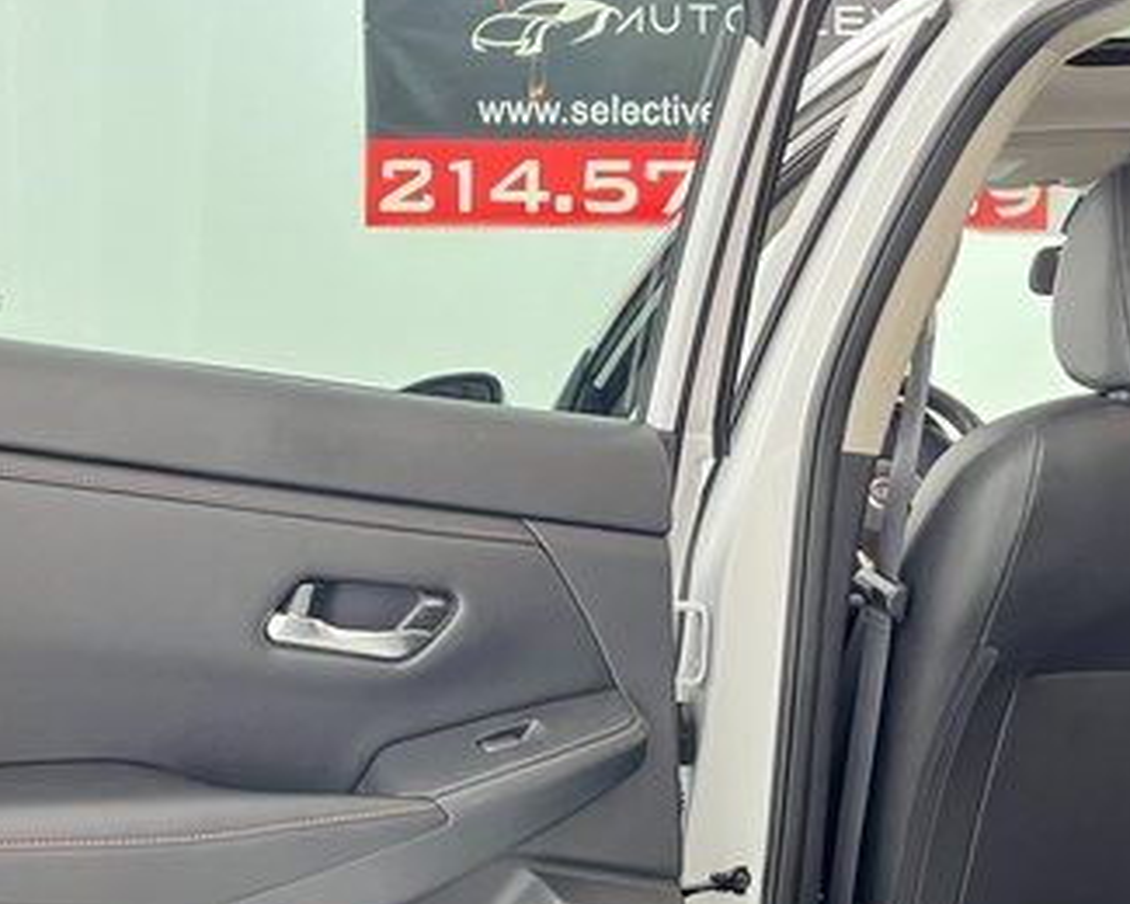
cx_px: 407
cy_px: 567
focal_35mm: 50
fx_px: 1672
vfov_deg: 30.1
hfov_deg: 37.1
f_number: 1.6
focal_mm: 5.1
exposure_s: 1/40
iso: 500
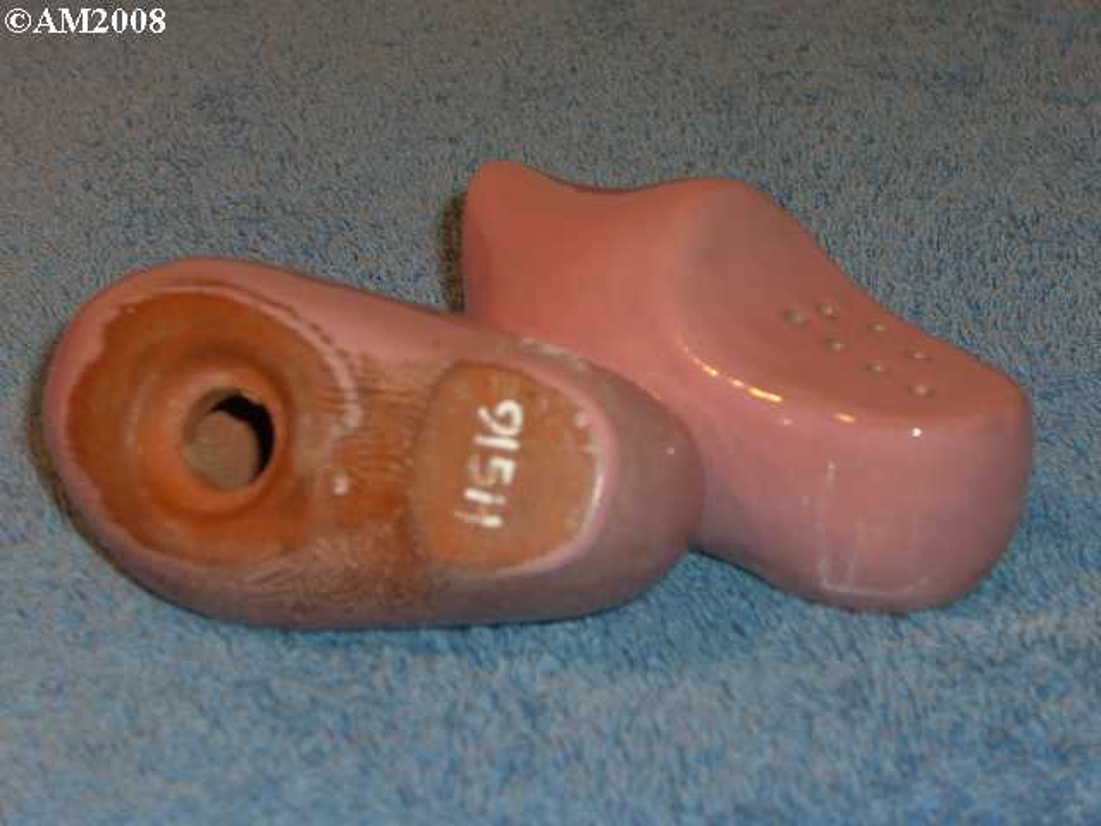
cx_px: 550
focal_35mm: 93
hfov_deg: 21.1
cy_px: 413
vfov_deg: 15.9
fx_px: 2958
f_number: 4.8
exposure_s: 1/30
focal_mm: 19.4
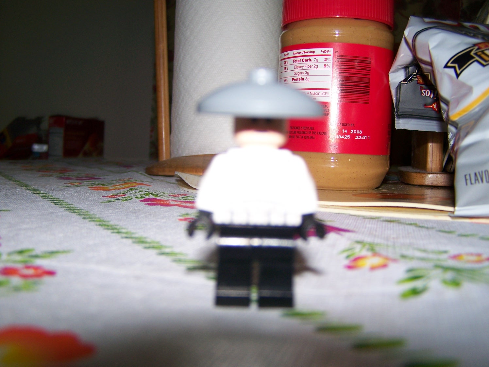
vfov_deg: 37.7
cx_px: 244
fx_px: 537
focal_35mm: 38
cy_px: 184
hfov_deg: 49.0
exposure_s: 1/60
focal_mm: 6.3
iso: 80
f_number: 2.8
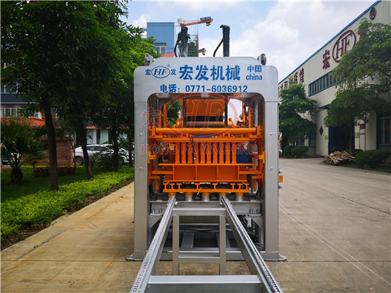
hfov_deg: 65.3
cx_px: 196
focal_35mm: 27
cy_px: 146
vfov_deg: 51.3
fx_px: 305
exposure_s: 1/1536
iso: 50
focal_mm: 3.95
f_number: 1.6
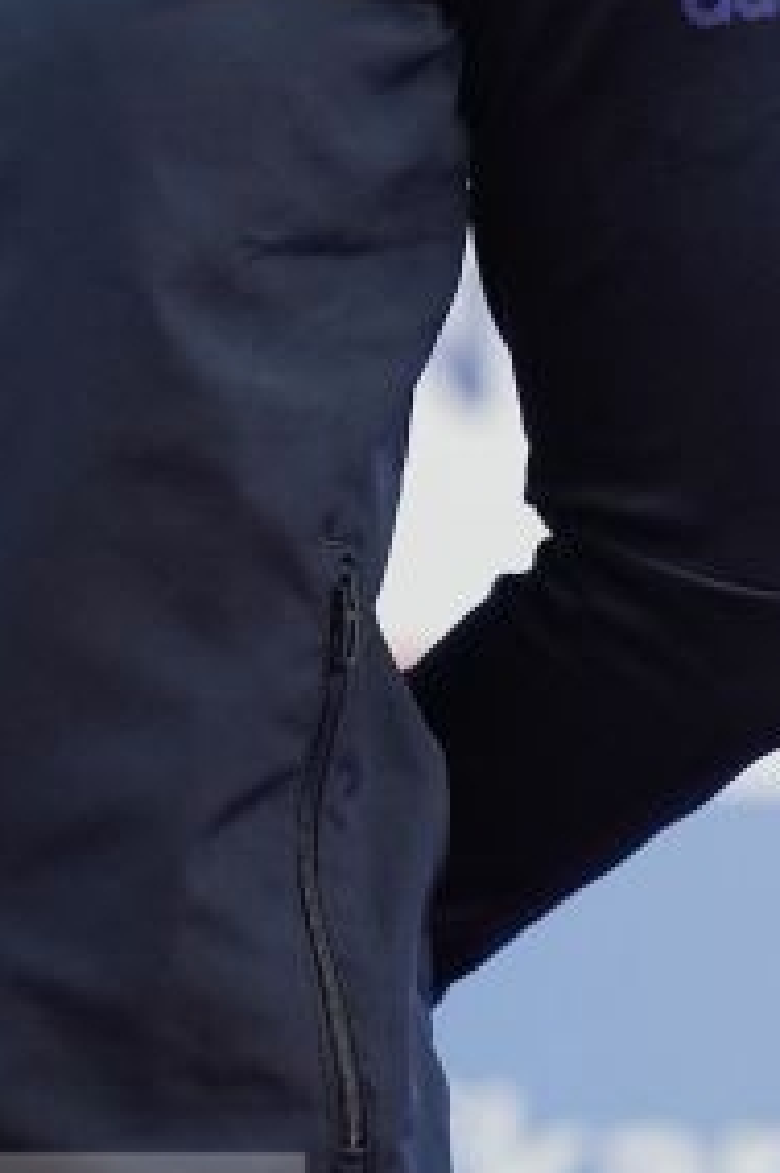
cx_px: -78
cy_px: 62
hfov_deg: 1.6
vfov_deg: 2.4
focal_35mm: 846
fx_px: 27526
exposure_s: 1/250
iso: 1600
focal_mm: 200
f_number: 2.8
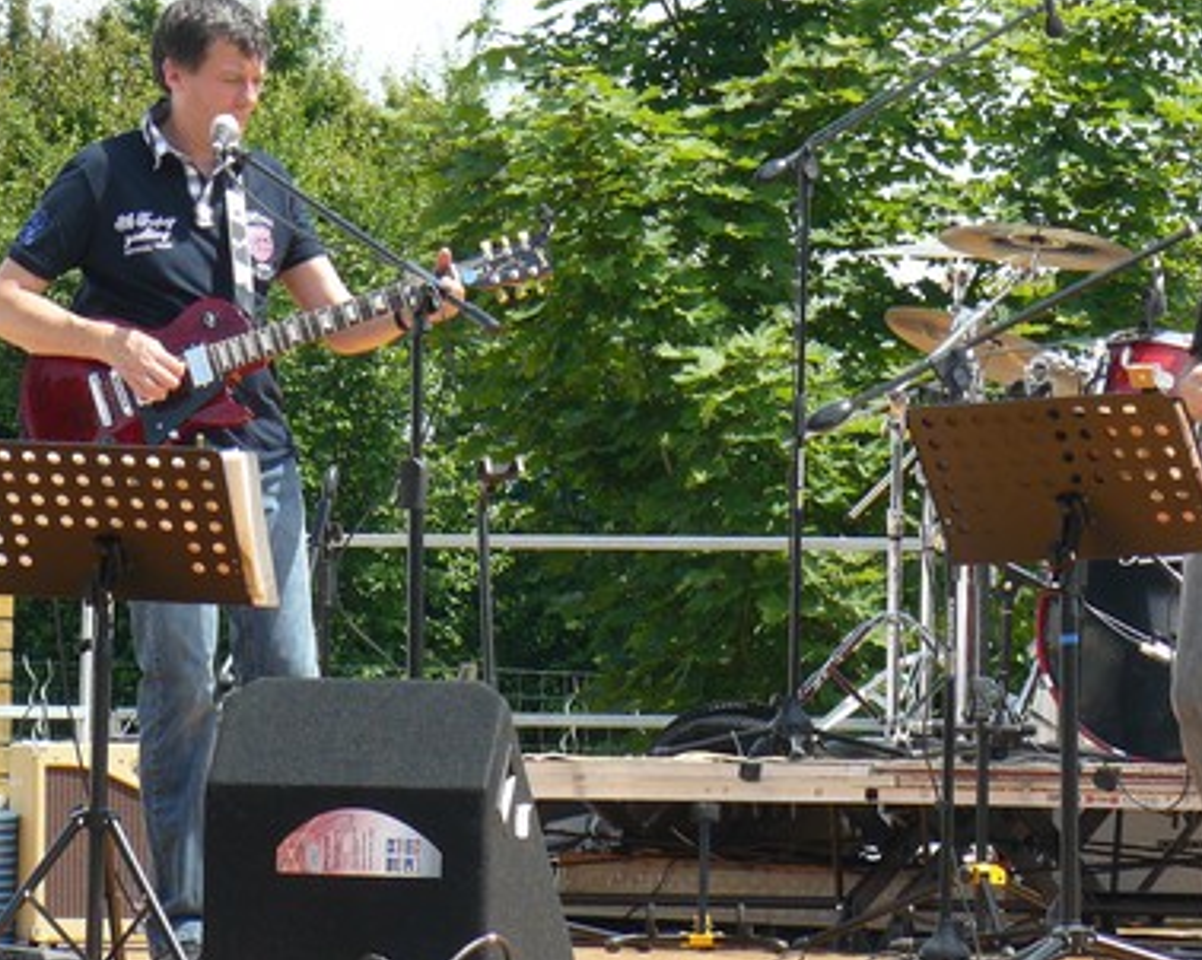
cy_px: 305
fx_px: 8462
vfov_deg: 6.5
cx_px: 776
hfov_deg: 8.1
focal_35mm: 238
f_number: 4.5
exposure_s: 1/250
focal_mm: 24.1
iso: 100
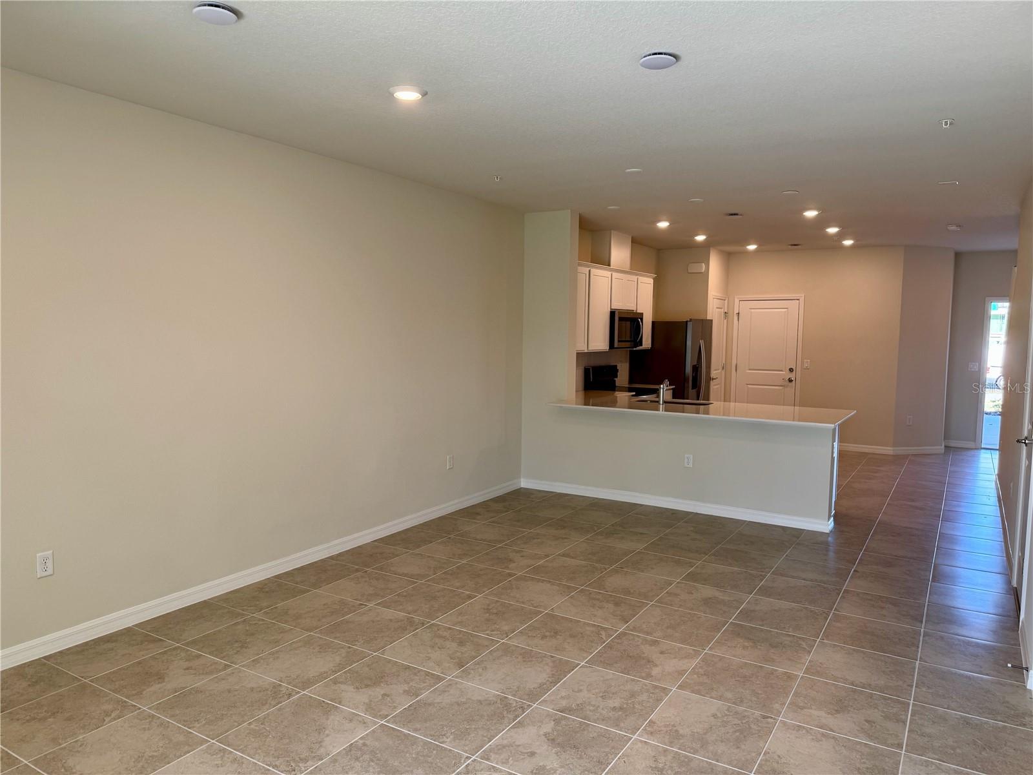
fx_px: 716
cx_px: 516
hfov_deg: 71.6
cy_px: 388
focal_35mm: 24
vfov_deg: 56.8
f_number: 1.78
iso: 80
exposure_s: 1/170
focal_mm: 6.76
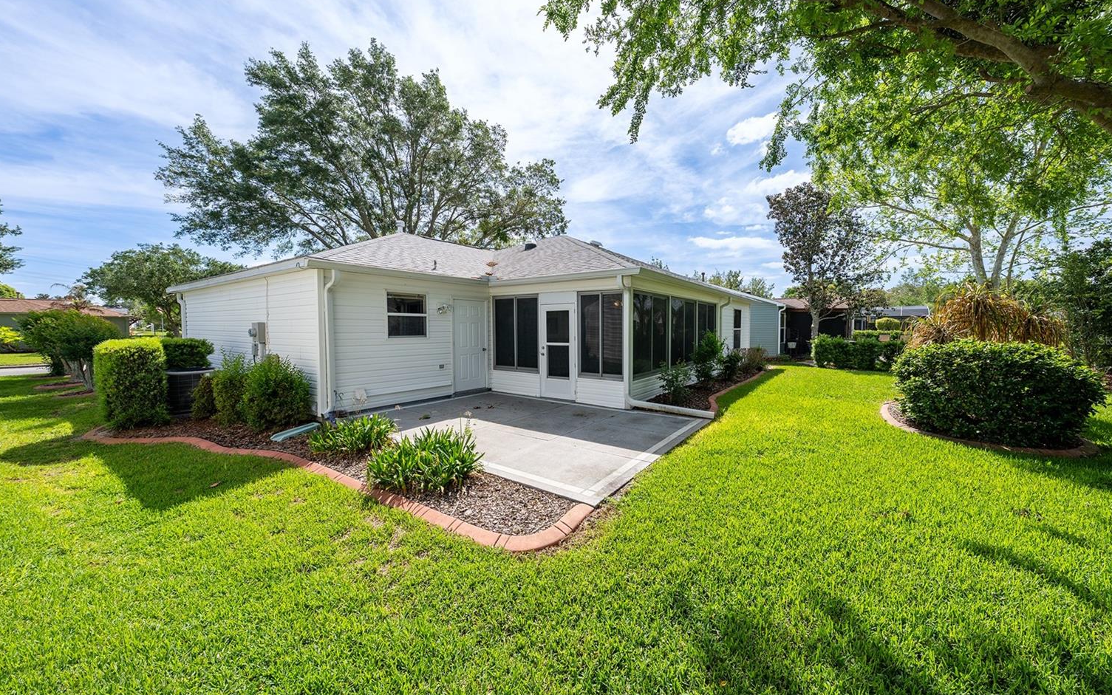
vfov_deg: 82.8
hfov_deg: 109.3
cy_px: 339
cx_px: 572
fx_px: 394
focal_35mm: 13
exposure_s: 1/400
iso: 160
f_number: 8
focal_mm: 12
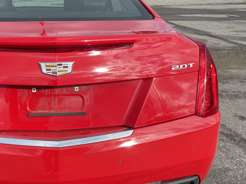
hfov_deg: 40.3
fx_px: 320
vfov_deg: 32.2
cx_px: 47
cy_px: 95
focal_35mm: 45
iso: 32
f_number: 1.6
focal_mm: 4.2
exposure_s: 1/1715
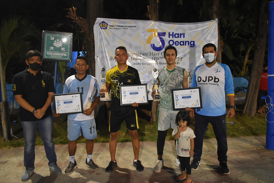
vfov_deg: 46.5
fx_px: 213
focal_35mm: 28
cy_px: 90
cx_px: 141
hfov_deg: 65.4
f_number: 3.5
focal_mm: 18
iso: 3200
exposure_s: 1/60
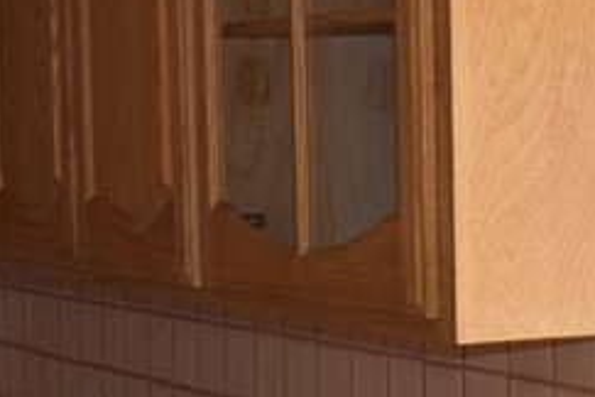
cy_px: 374
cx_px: 15
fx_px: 2512
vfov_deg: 9.0
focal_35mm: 152
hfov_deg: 13.3
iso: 160
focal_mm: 24
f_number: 4
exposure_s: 1/60
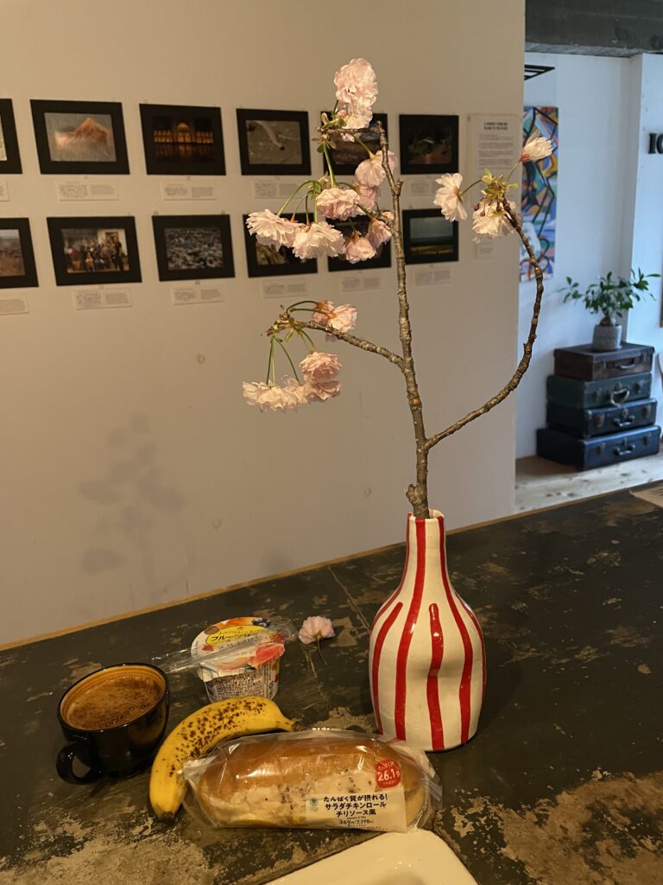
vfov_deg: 67.3
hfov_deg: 53.1
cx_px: 332
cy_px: 442
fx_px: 664
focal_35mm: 26
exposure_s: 1/40
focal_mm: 4.2
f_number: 1.6
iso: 500
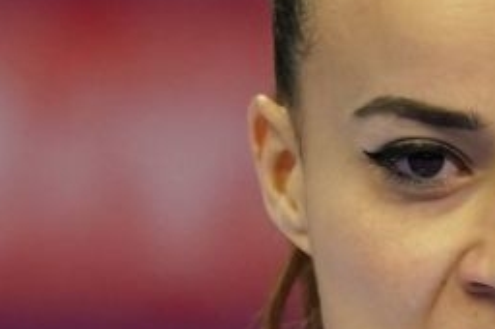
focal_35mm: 2816
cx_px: 377
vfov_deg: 0.5
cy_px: -33
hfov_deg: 0.7
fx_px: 38670
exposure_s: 1/500
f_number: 2.8
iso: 2500
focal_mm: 400
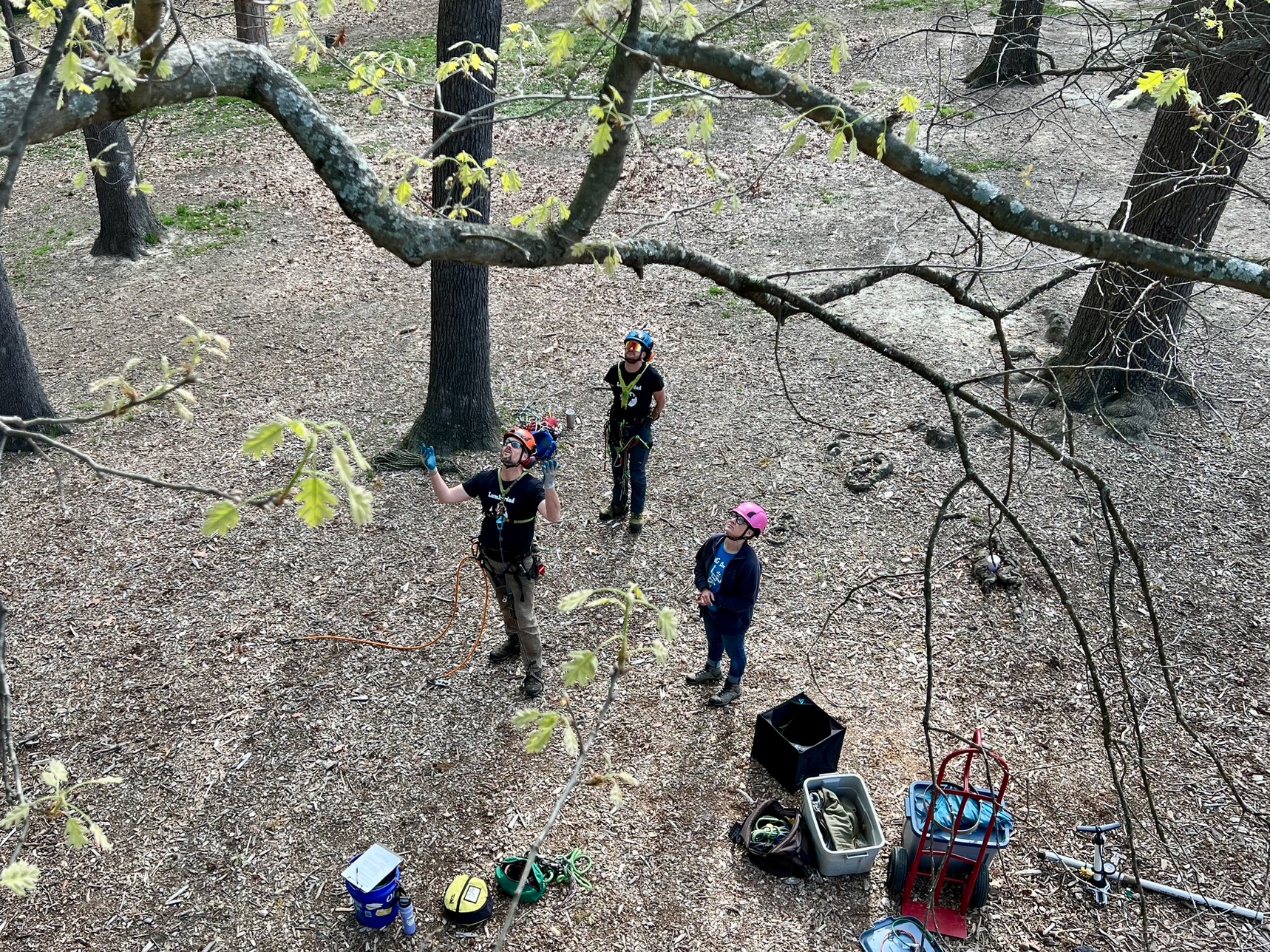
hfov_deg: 58.1
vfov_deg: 45.3
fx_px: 1137
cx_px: 545
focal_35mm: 31
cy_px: 540
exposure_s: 1/670
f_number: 1.5
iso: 50
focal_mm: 5.7
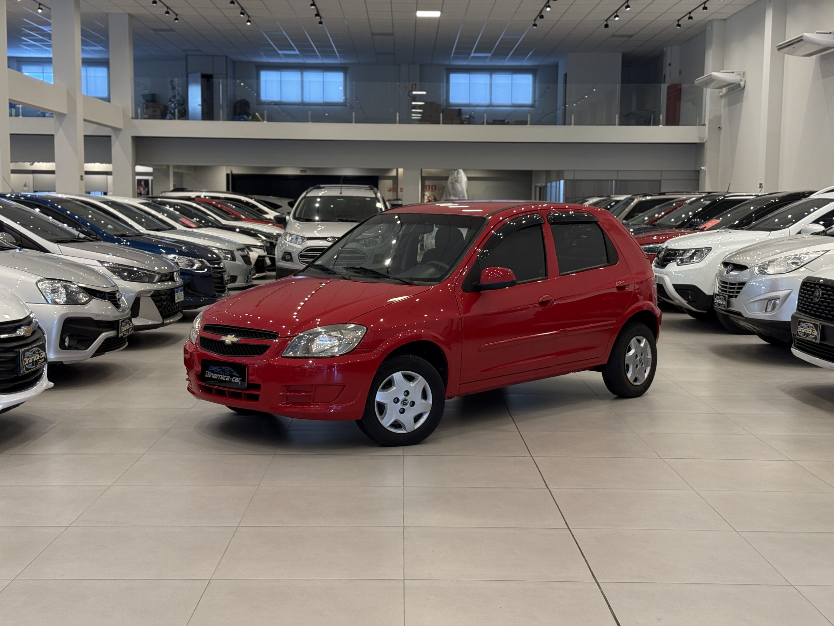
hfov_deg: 39.7
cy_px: 313
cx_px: 417
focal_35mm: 48
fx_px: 1156
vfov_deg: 30.3
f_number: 1.78
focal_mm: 6.76
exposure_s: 1/60
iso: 160
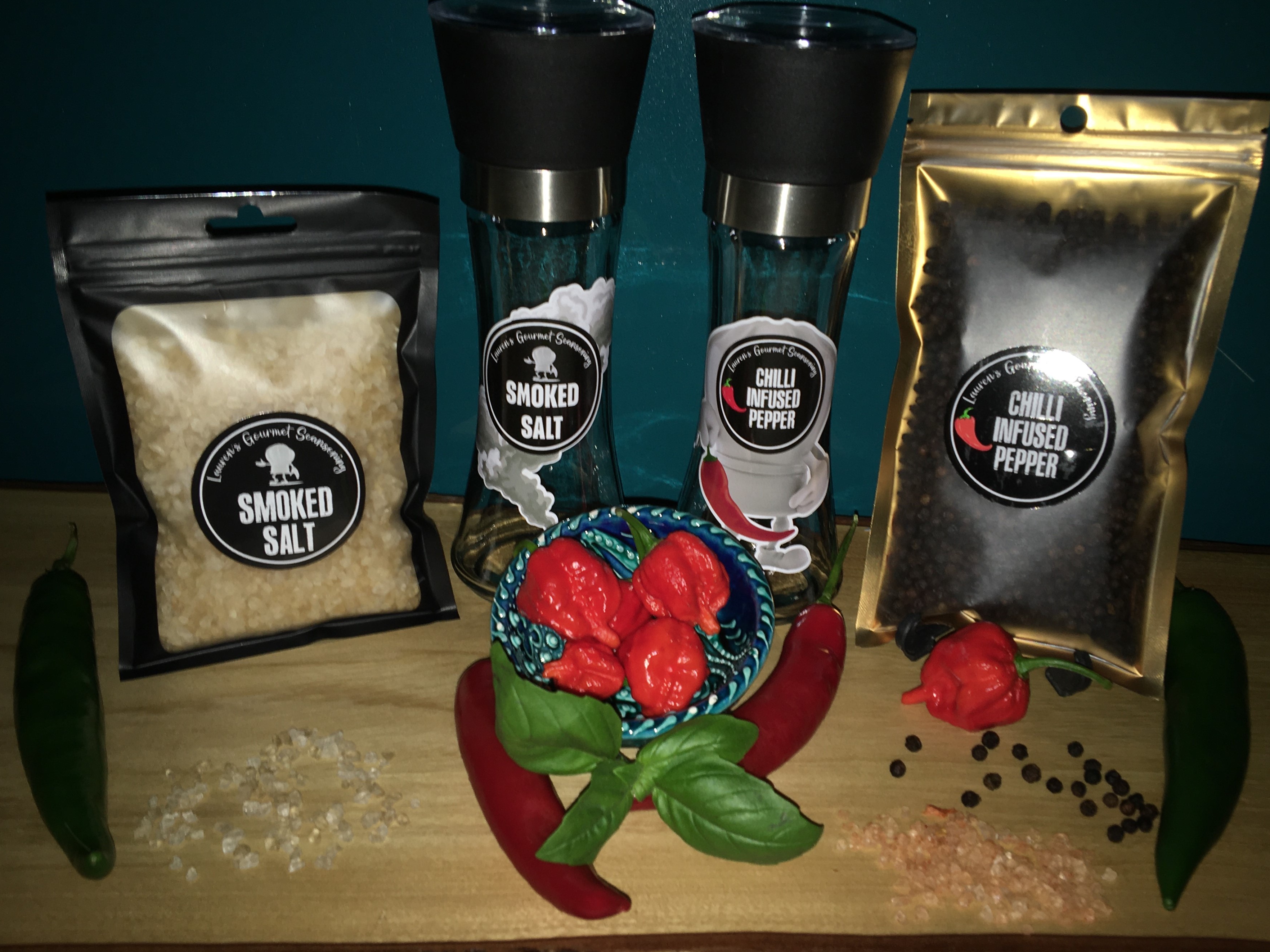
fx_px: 1137
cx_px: 659
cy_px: 499
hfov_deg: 58.3
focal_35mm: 31
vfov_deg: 45.4
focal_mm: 4.15
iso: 25
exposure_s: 1/20
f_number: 2.2
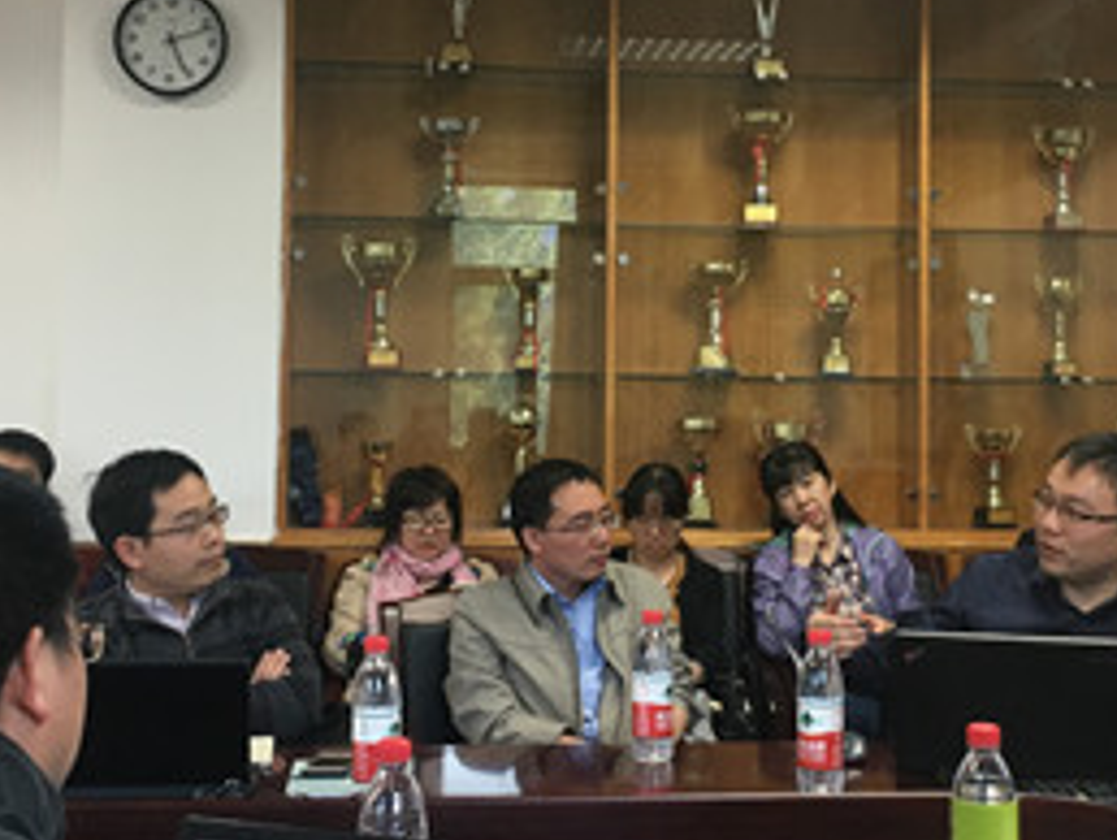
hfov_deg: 34.9
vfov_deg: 26.5
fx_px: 1776
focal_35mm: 55
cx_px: 606
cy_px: 318
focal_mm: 4.15
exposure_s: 1/33
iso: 125
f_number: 2.2
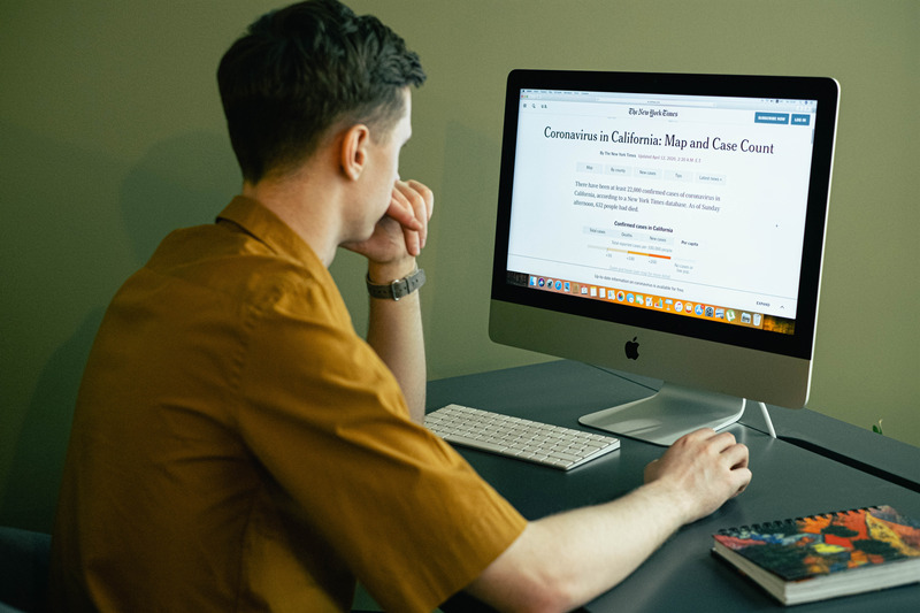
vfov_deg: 25.5
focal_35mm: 53
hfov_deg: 37.5
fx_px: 1354
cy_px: 306
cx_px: 460
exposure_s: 1/80
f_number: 2.5
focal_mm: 35
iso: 1000
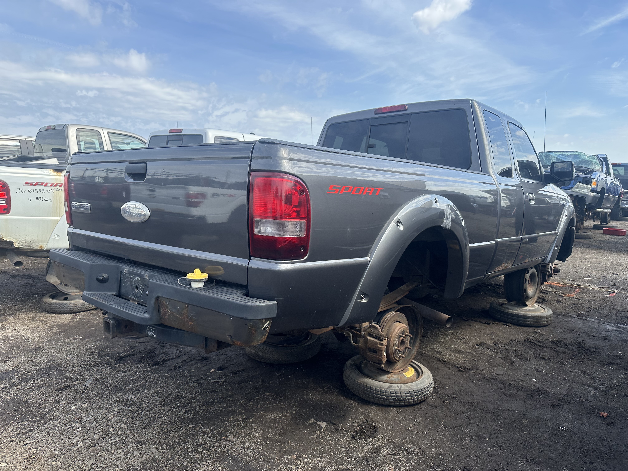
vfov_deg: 56.8
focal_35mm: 24
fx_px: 435
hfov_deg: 71.6
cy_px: 236
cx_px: 314
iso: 80
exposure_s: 1/2469
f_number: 1.78
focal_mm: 6.86
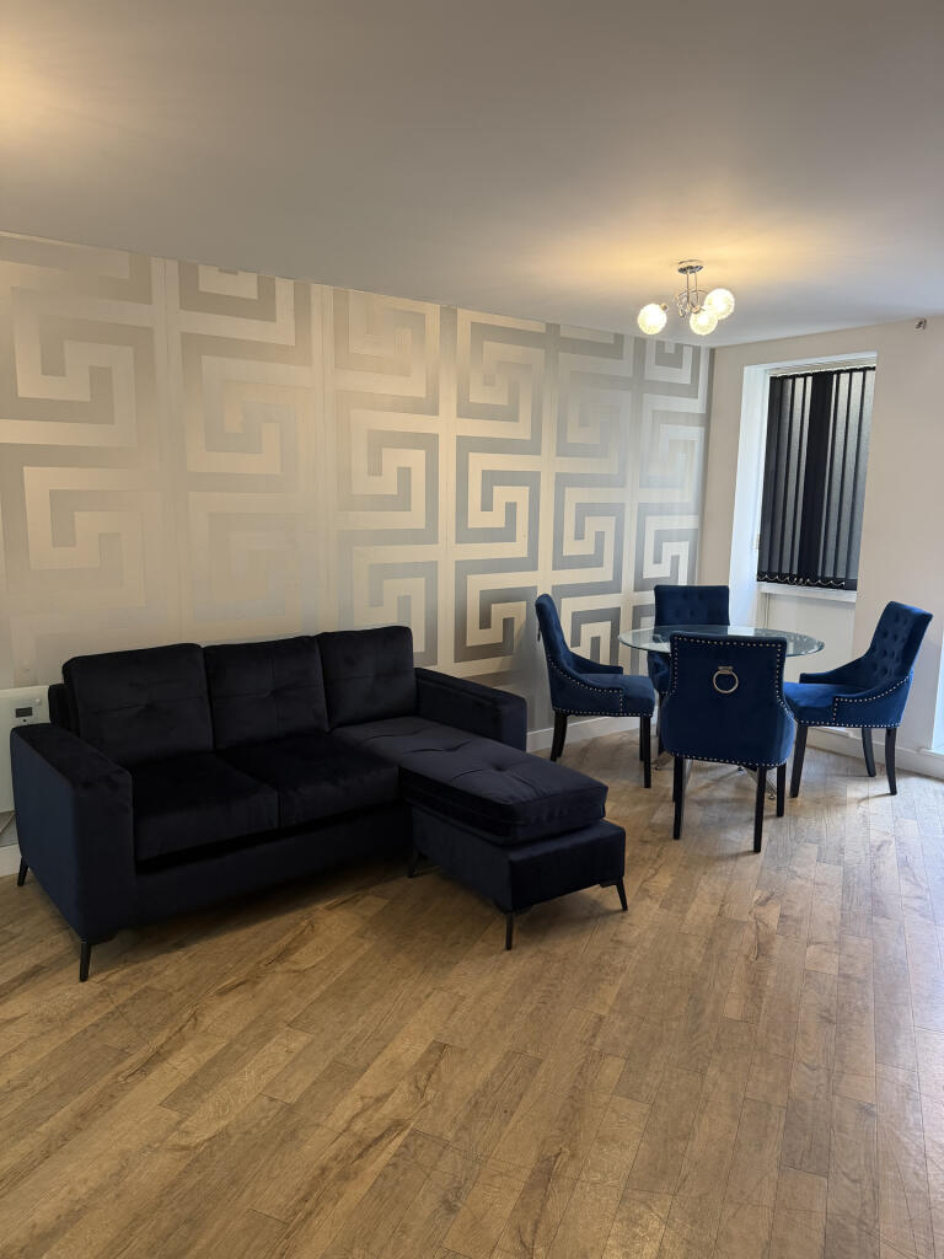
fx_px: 873
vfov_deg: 71.6
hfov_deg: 56.8
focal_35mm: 24
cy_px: 630
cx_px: 472
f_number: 1.78
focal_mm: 6.76
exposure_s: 1/50
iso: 250
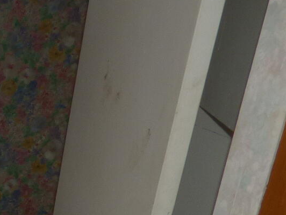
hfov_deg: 19.6
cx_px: -212
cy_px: 329
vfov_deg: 17.2
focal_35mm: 77
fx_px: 636
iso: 100
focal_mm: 3.58
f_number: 6.3
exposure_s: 1/100
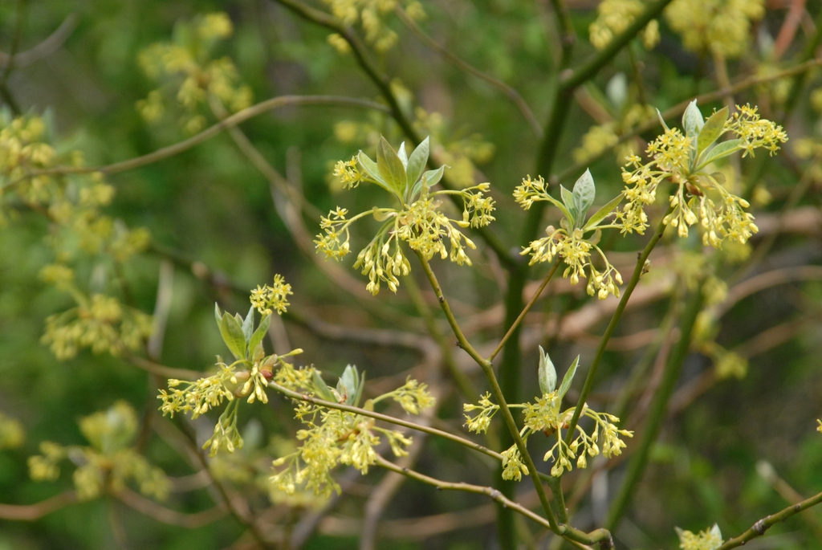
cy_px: 275
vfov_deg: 4.6
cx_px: 411
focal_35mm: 300
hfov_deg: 6.9
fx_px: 6857
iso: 400
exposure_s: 1/320
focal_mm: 200
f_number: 9
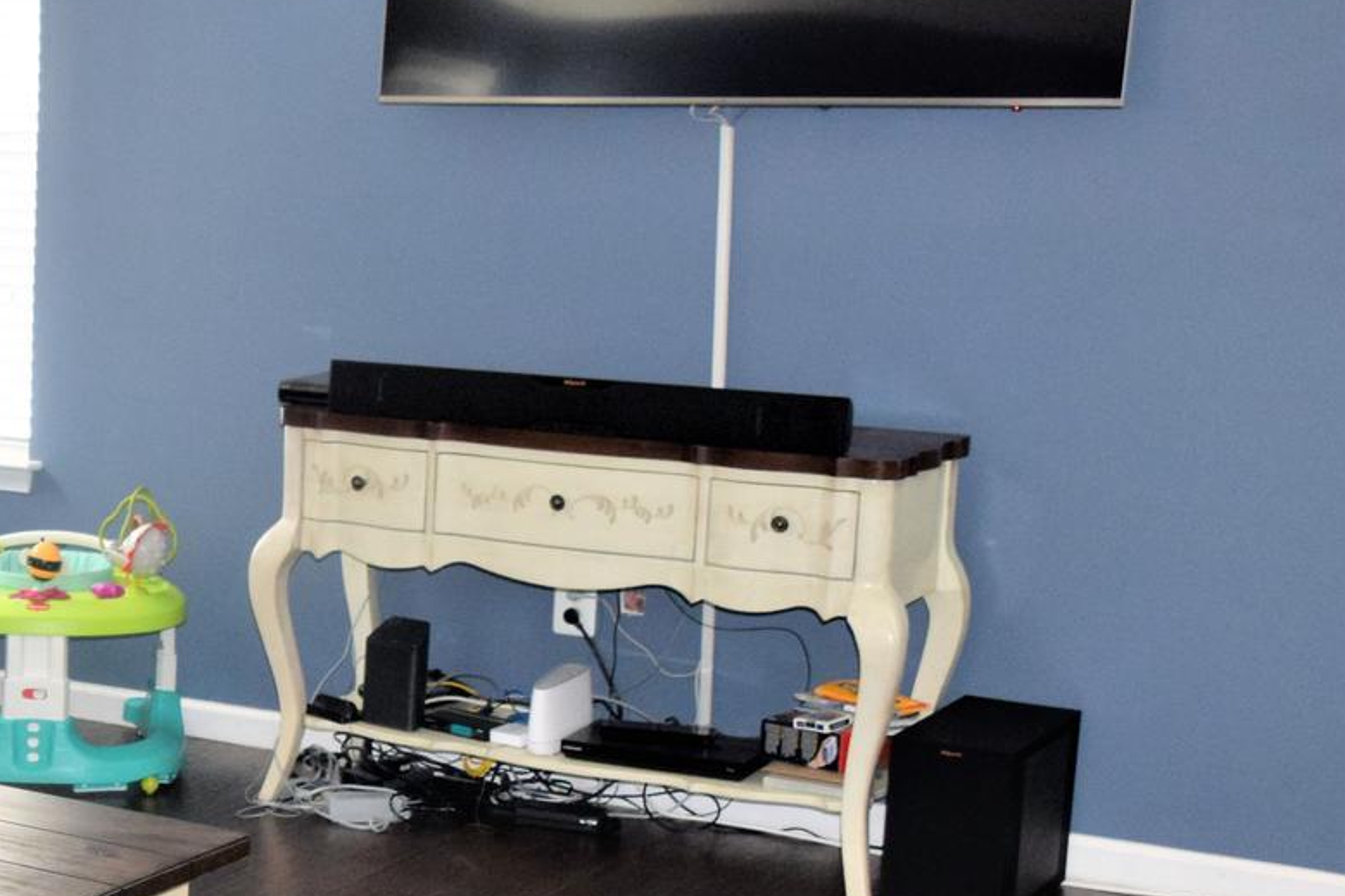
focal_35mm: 71
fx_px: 2652
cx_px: -128
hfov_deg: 26.3
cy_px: 686
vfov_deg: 19.0
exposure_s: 1/80
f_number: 4.5
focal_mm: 18
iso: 800
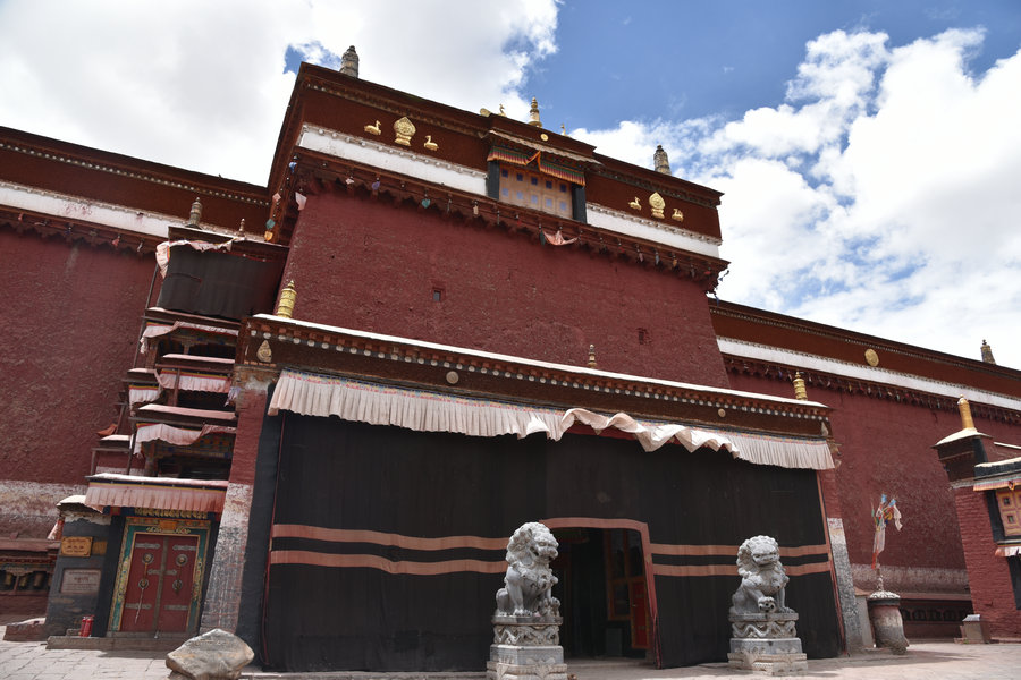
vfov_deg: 53.1
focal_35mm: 24
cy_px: 340
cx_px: 510
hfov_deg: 73.7
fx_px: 681
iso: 200
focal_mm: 24
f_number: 9
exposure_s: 1/320
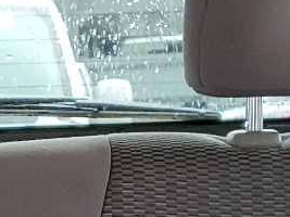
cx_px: -123
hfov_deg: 12.2
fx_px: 1306
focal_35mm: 156
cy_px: 326
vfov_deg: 9.3
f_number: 1.5
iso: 105
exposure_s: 1/60.2
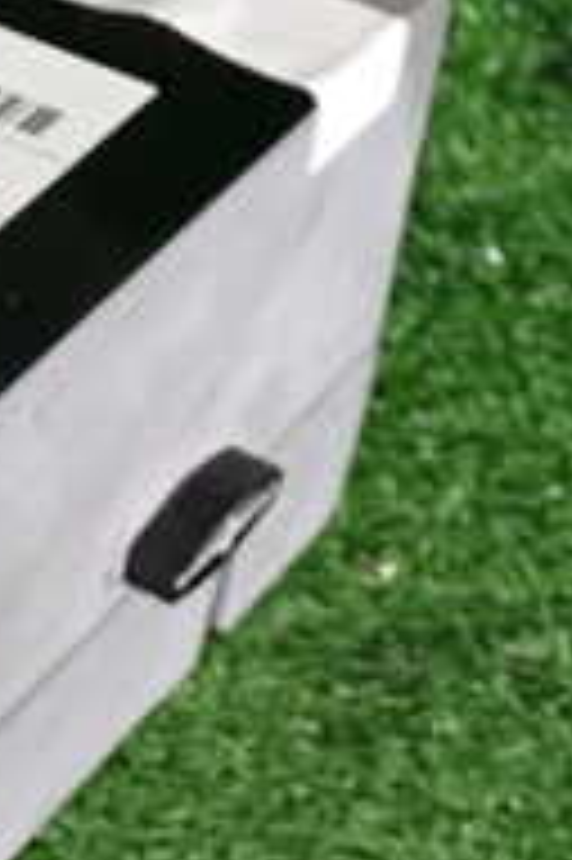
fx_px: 3199
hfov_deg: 9.5
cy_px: 468
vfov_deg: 15.3
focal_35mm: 134
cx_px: -595
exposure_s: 1/40
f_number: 2.8
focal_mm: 7.31
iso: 250
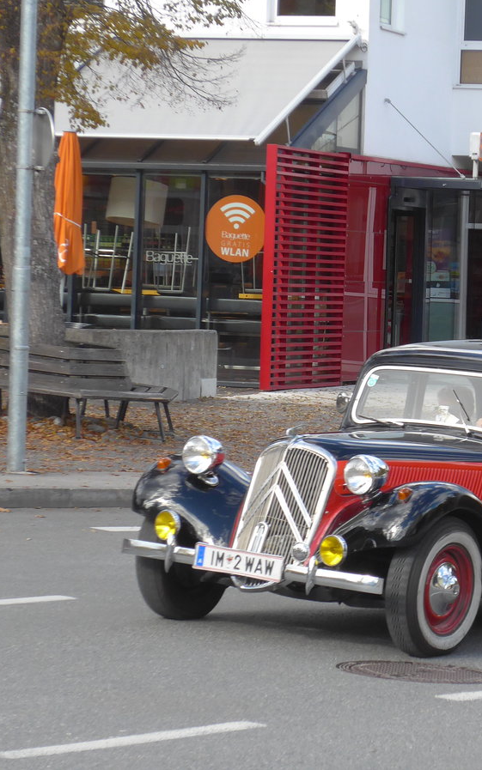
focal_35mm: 156
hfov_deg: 8.4
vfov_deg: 13.4
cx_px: 494
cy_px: 385
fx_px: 3277
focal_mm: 21.6
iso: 250
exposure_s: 1/320
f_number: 4.9
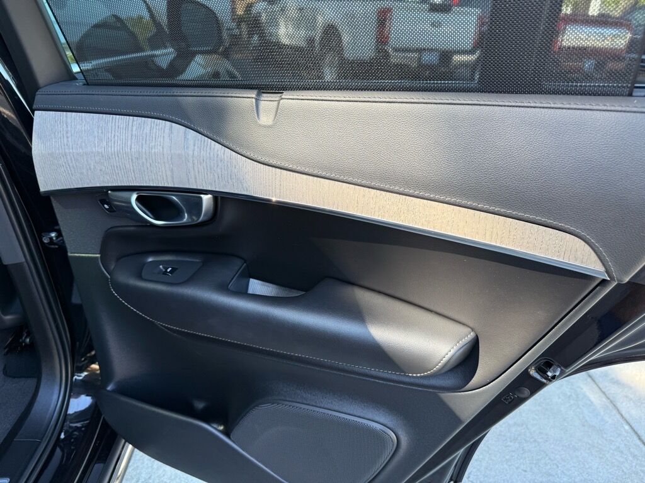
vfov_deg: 56.8
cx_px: 322
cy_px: 242
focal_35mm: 24
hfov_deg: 71.6
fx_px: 447
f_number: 1.78
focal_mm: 6.76
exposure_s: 1/144
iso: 80
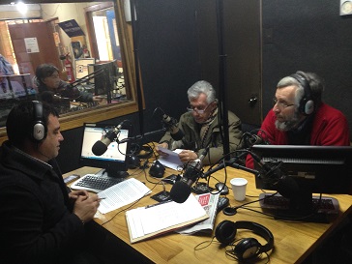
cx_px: 176
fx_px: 336
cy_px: 132
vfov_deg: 42.9
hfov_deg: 55.4
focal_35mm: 33
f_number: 2.4
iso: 250
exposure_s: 1/20
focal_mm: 4.12
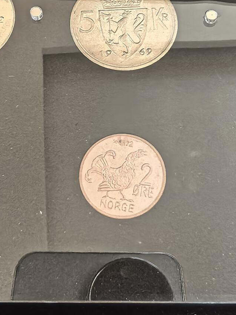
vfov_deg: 37.0
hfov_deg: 28.6
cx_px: 123
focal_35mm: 51
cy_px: 100
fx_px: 464
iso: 160
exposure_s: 1/50
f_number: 2.2
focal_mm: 1.68
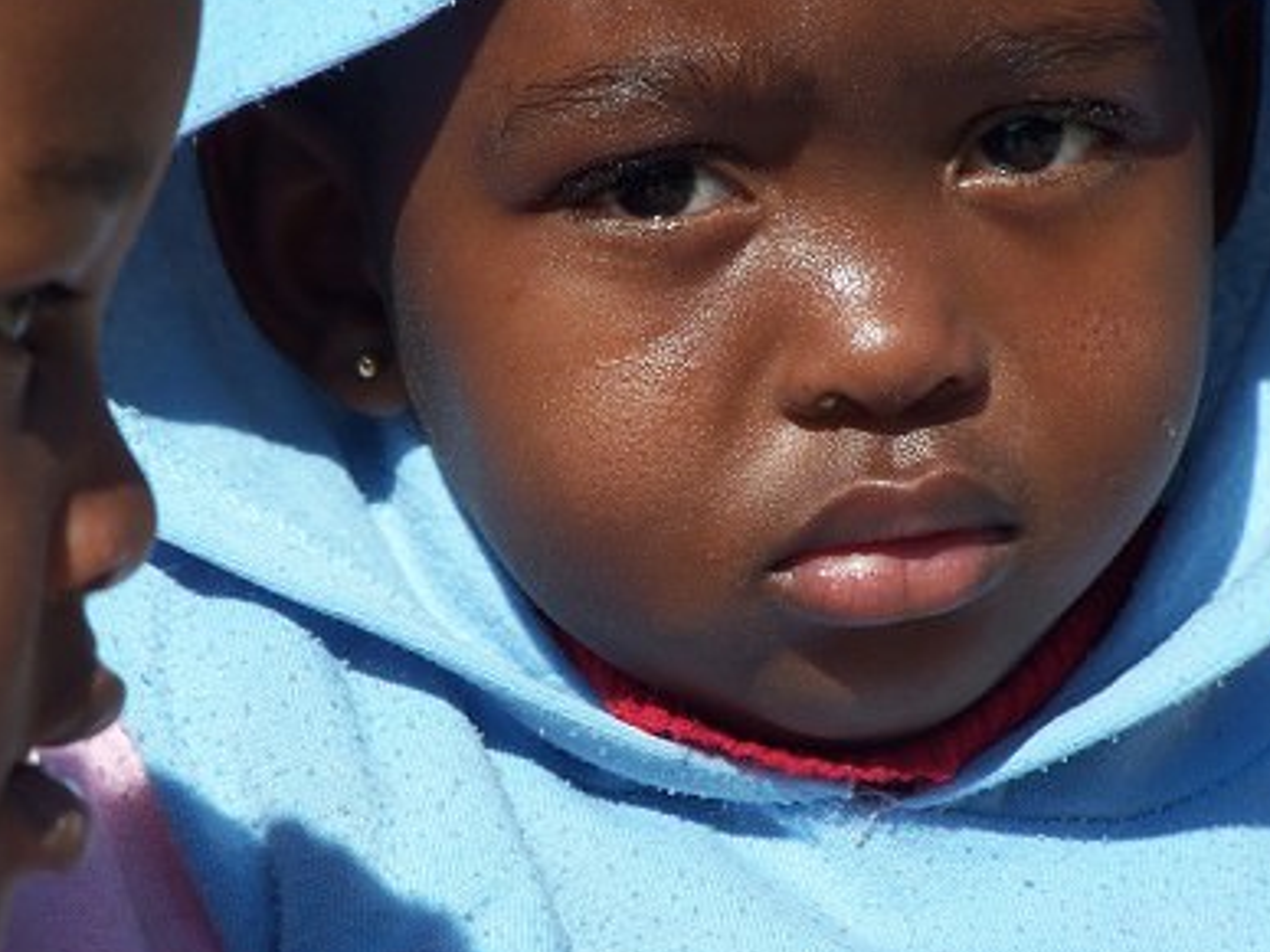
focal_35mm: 270
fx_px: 9906
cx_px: 537
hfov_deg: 7.3
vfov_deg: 5.5
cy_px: 438
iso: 80
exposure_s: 1/500
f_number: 4.5
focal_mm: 36.2
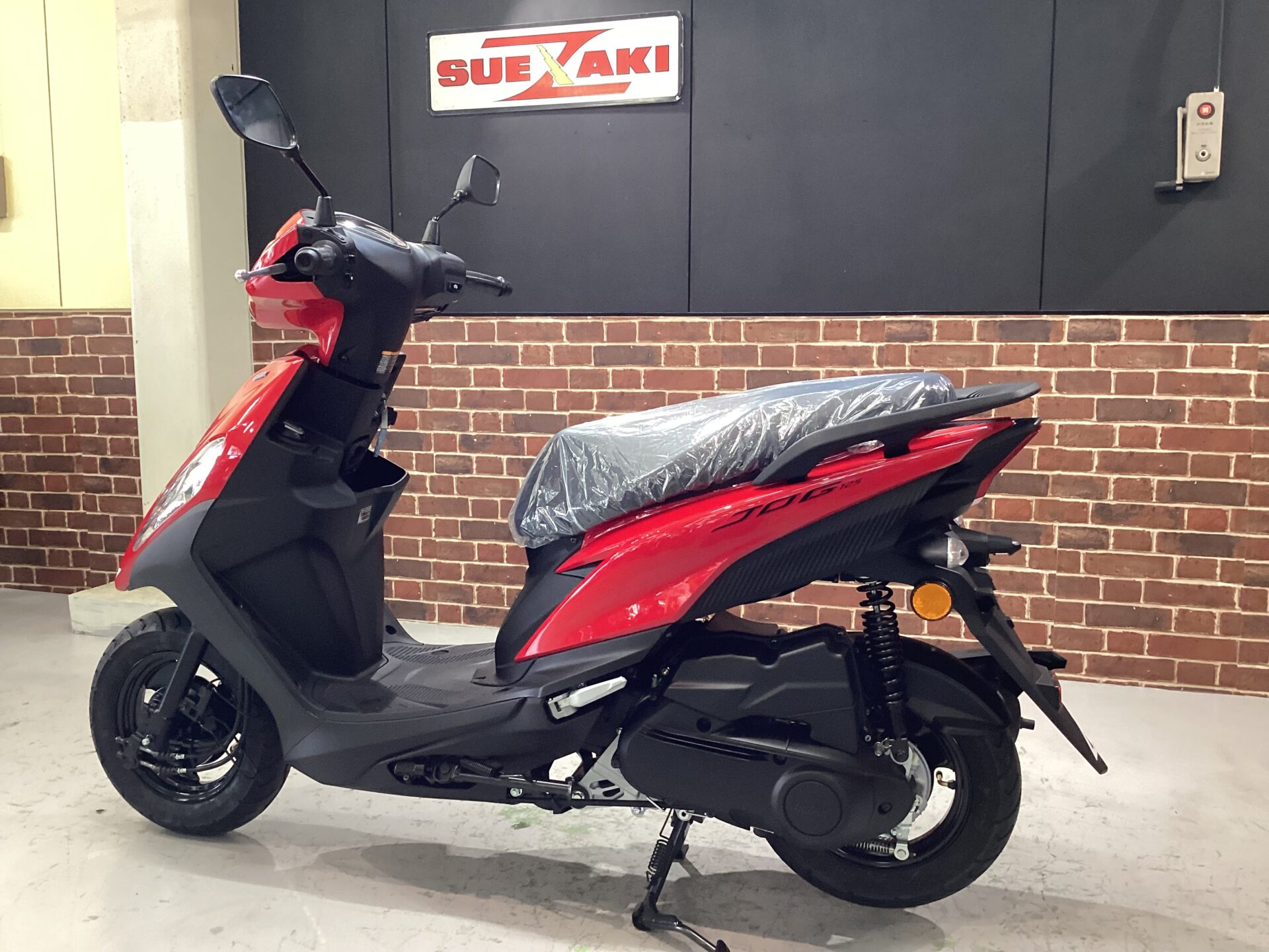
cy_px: 476
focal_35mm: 31
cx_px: 634
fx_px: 1136
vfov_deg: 45.4
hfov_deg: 58.4
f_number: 2.4
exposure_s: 1/50
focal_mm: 3.3
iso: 200
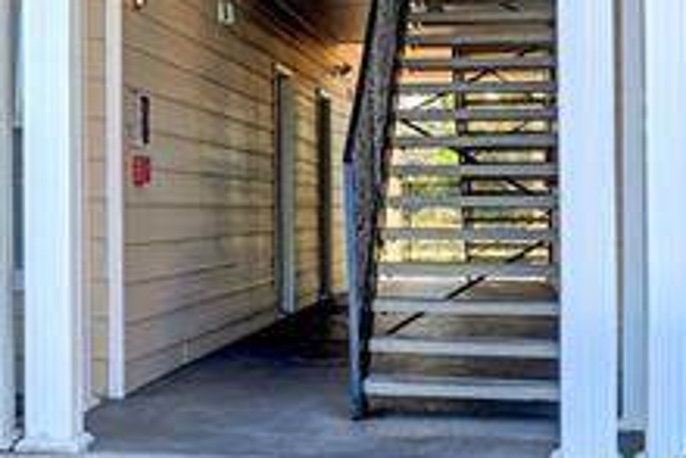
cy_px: 151
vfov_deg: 17.3
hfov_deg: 24.6
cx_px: 23
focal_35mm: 79
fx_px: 1506
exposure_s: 1/60
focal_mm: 17
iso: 100
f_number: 8
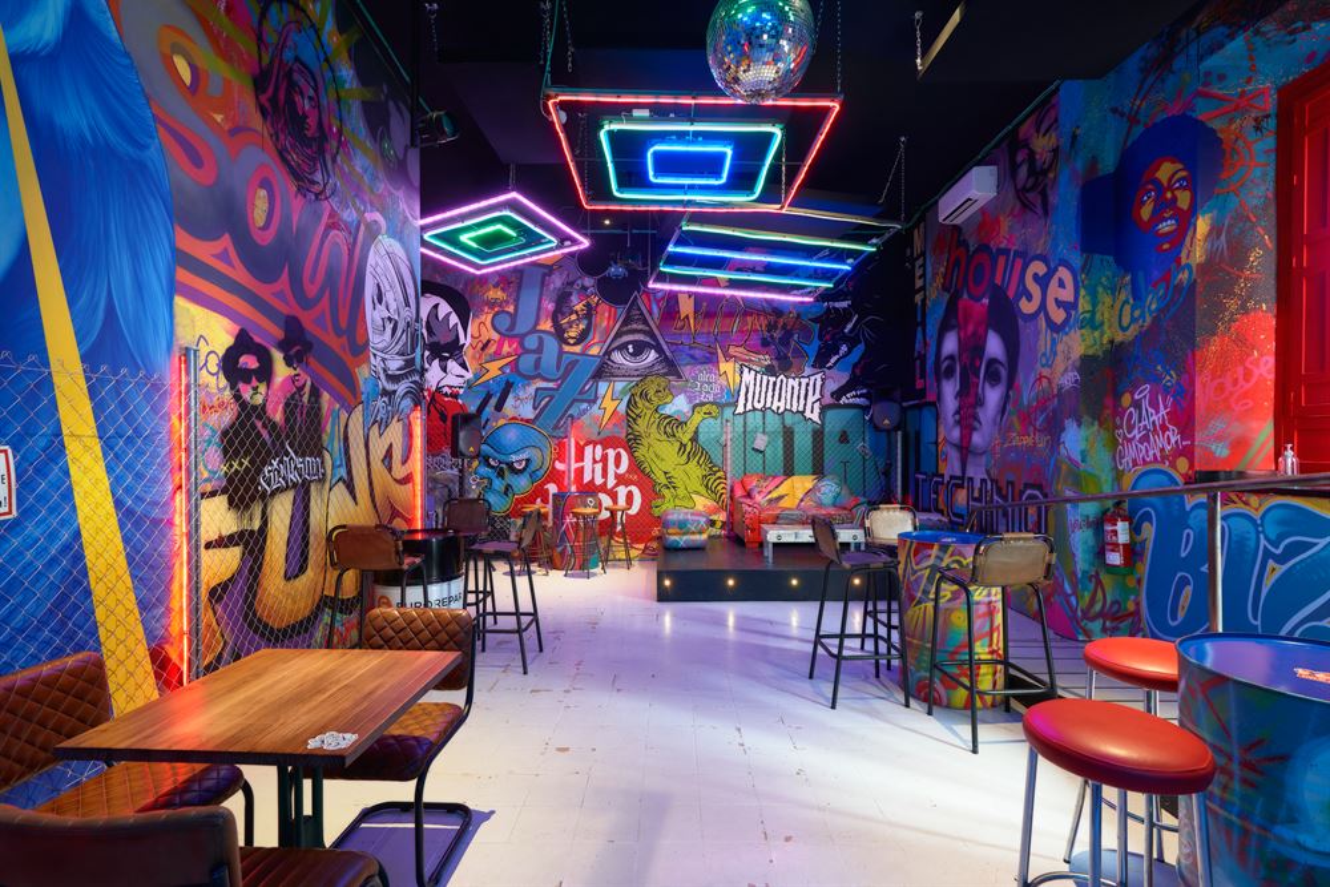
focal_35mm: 16
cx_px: 665
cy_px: 444
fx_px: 591
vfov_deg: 73.8
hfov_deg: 96.7
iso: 200
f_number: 8
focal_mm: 16
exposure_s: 1.3
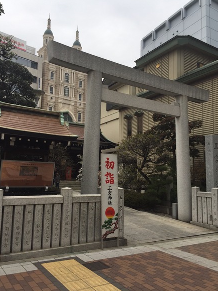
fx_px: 252
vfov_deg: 60.0
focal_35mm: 30
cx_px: 108
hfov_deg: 46.8
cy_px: 148
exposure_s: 1/471
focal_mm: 4.15
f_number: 2.2
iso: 32
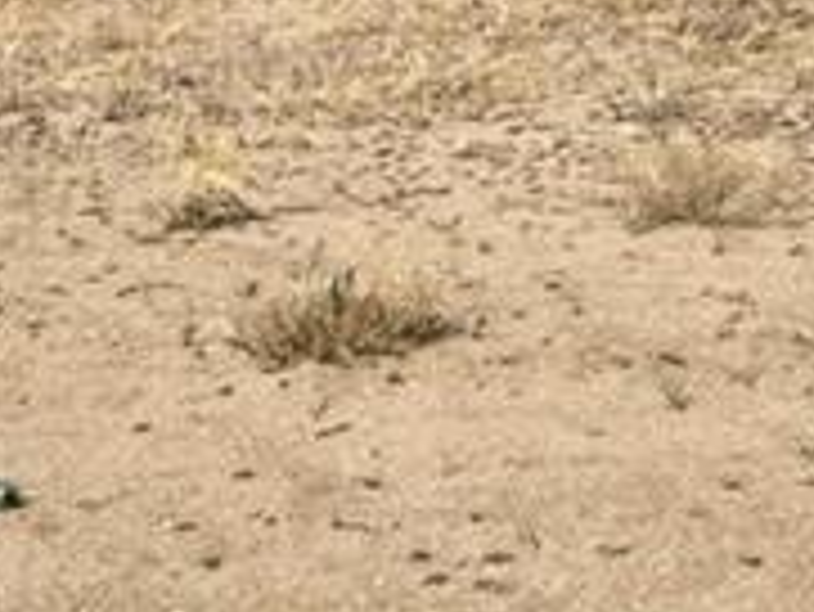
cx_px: 760
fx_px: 2165
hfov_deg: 20.8
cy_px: -459
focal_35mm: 92
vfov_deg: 14.3
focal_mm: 5.7
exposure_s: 1/6993
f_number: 1.5
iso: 50
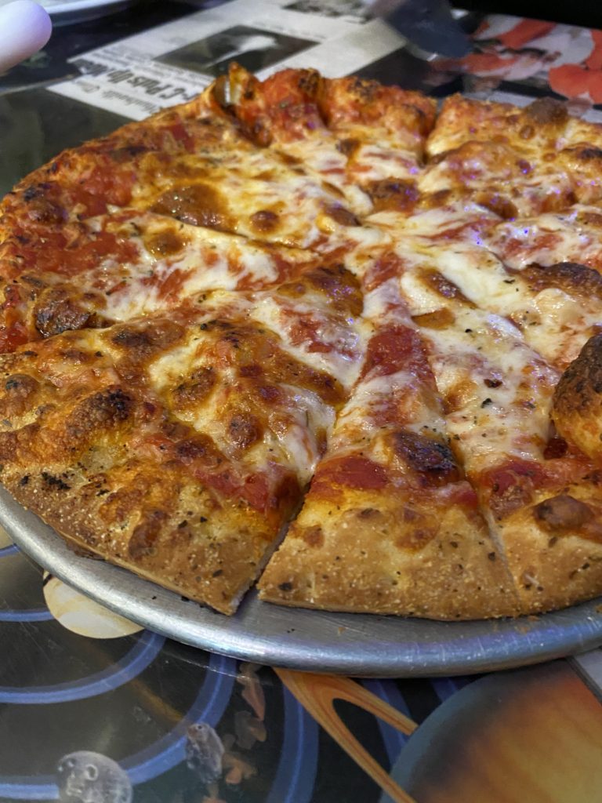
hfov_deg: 53.1
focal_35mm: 26
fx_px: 603
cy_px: 402
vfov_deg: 67.3
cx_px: 301
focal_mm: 4.25
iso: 800
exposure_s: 1/30
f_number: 1.8
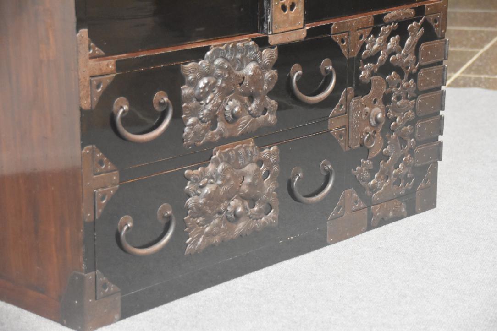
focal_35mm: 93
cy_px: 166
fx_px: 1284
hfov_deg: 21.9
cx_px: 248
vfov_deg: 14.7
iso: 7200
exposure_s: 1/60
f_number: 5
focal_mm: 62
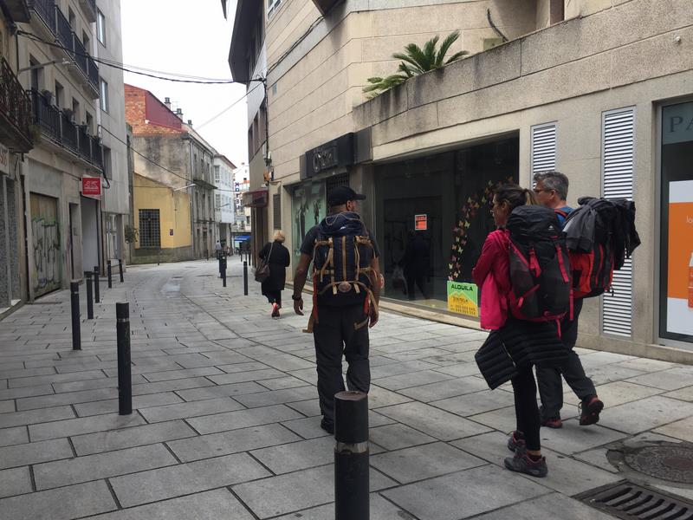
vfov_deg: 48.2
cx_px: 346
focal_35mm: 29
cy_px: 260
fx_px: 581
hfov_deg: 61.7
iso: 32
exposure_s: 1/732
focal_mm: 4.15
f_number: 2.2
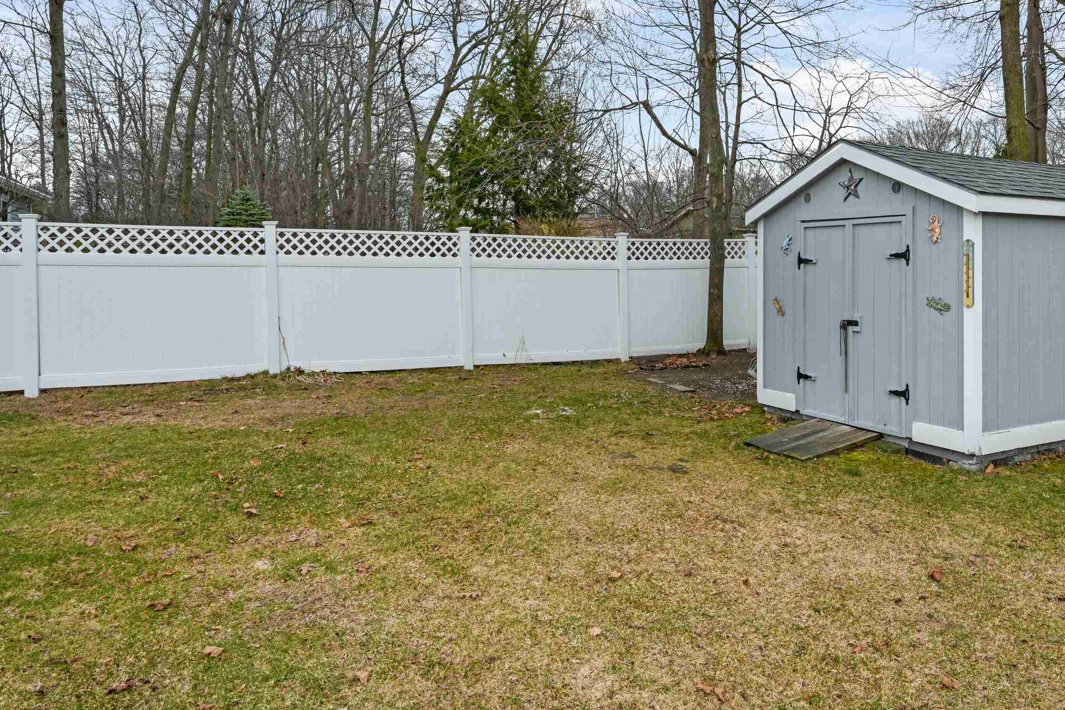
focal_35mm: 26
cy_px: 261
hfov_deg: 69.4
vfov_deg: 49.6
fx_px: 759
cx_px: 638
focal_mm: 19.5
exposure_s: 1/500
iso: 1000
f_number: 14
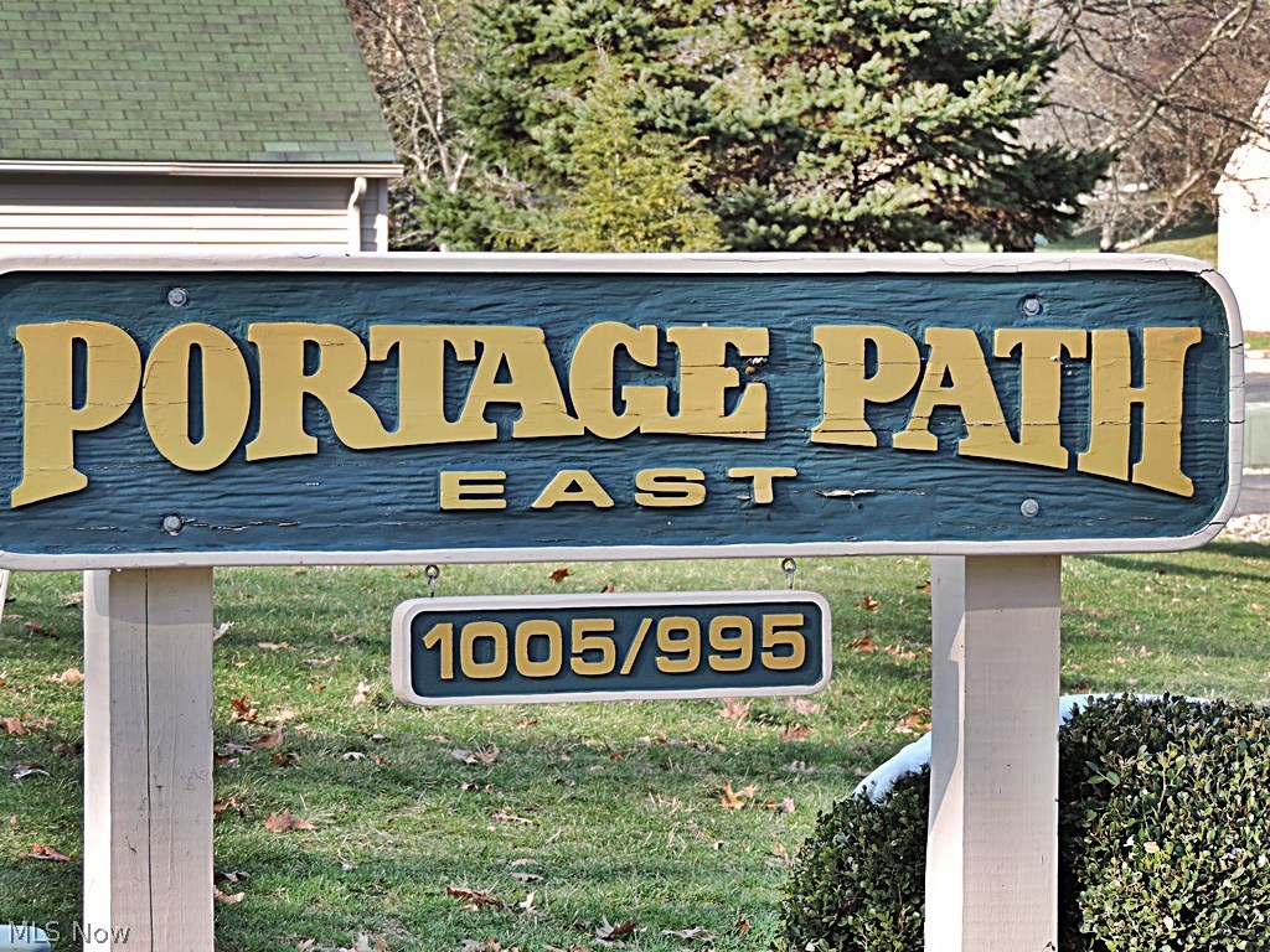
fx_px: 5320
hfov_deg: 13.6
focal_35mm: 145
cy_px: 476
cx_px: 635
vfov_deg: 10.2
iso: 90
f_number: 4.4
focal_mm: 25.8
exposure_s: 1/125
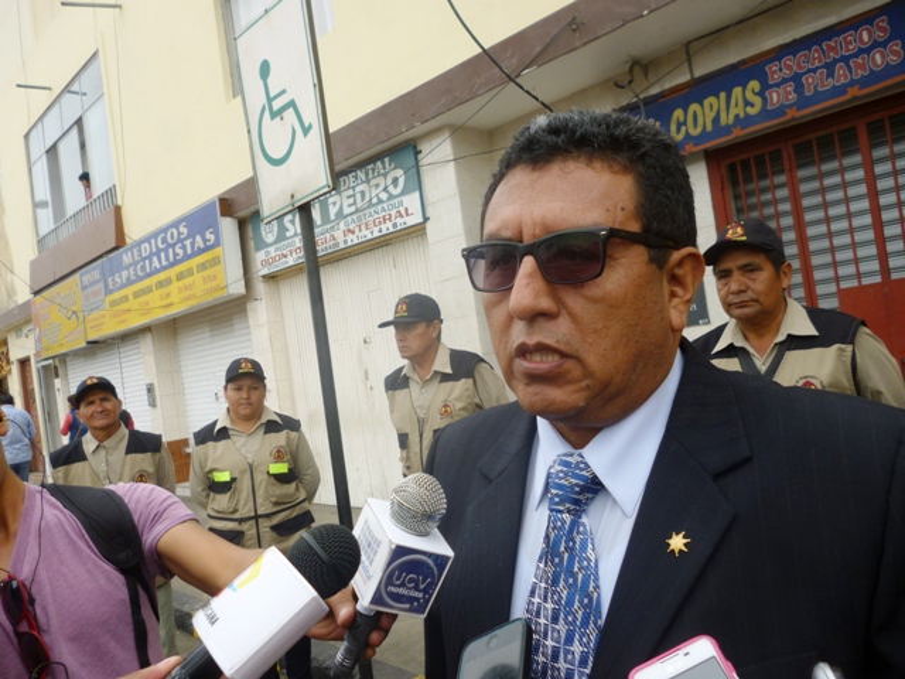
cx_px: 452
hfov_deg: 63.4
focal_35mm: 28
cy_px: 340
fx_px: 732
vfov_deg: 49.7
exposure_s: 1/250
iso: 100
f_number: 3.1
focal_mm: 5
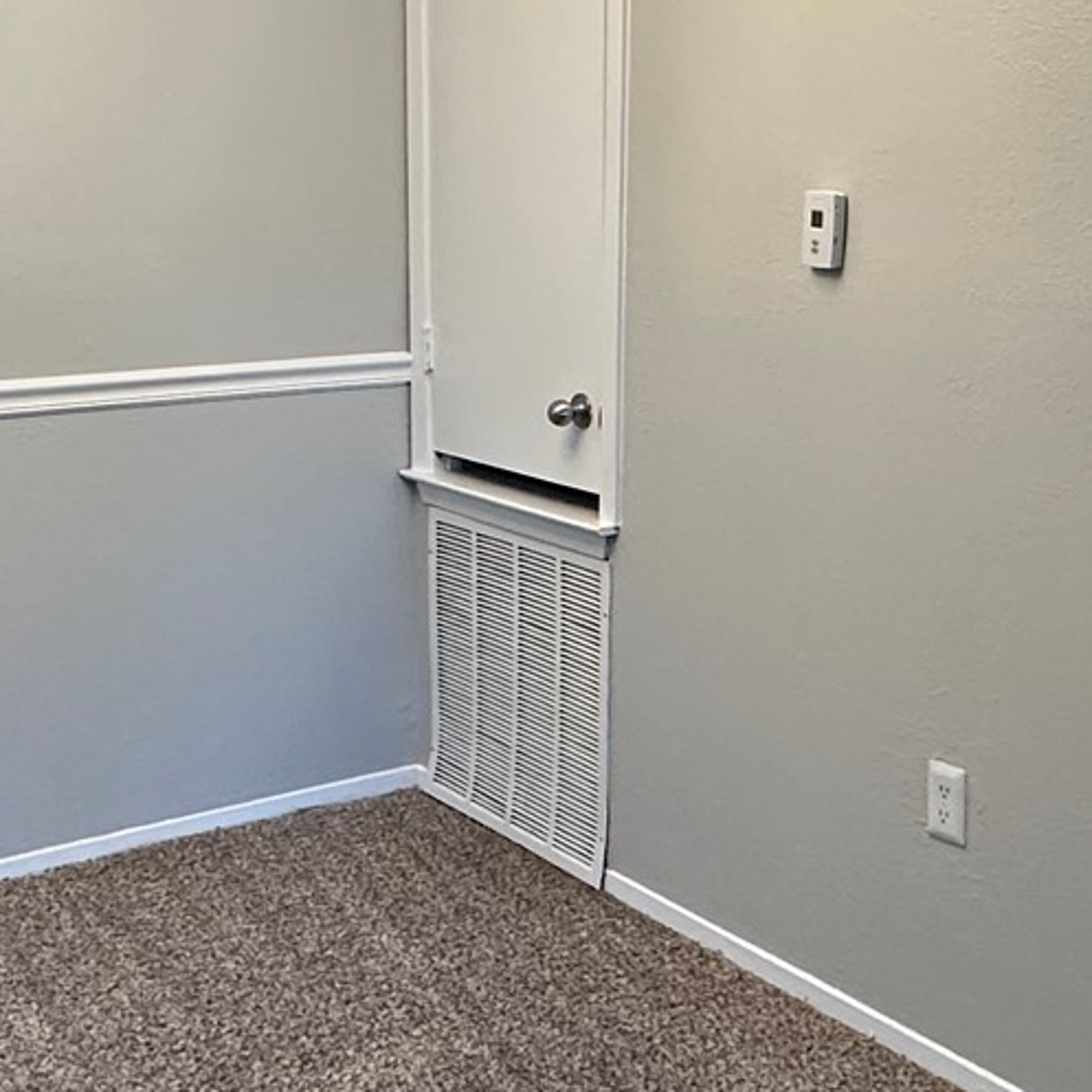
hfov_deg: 33.4
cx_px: 549
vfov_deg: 33.4
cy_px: 483
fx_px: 1820
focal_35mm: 51
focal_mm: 2.22
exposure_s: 1/120
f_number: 2.2
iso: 250
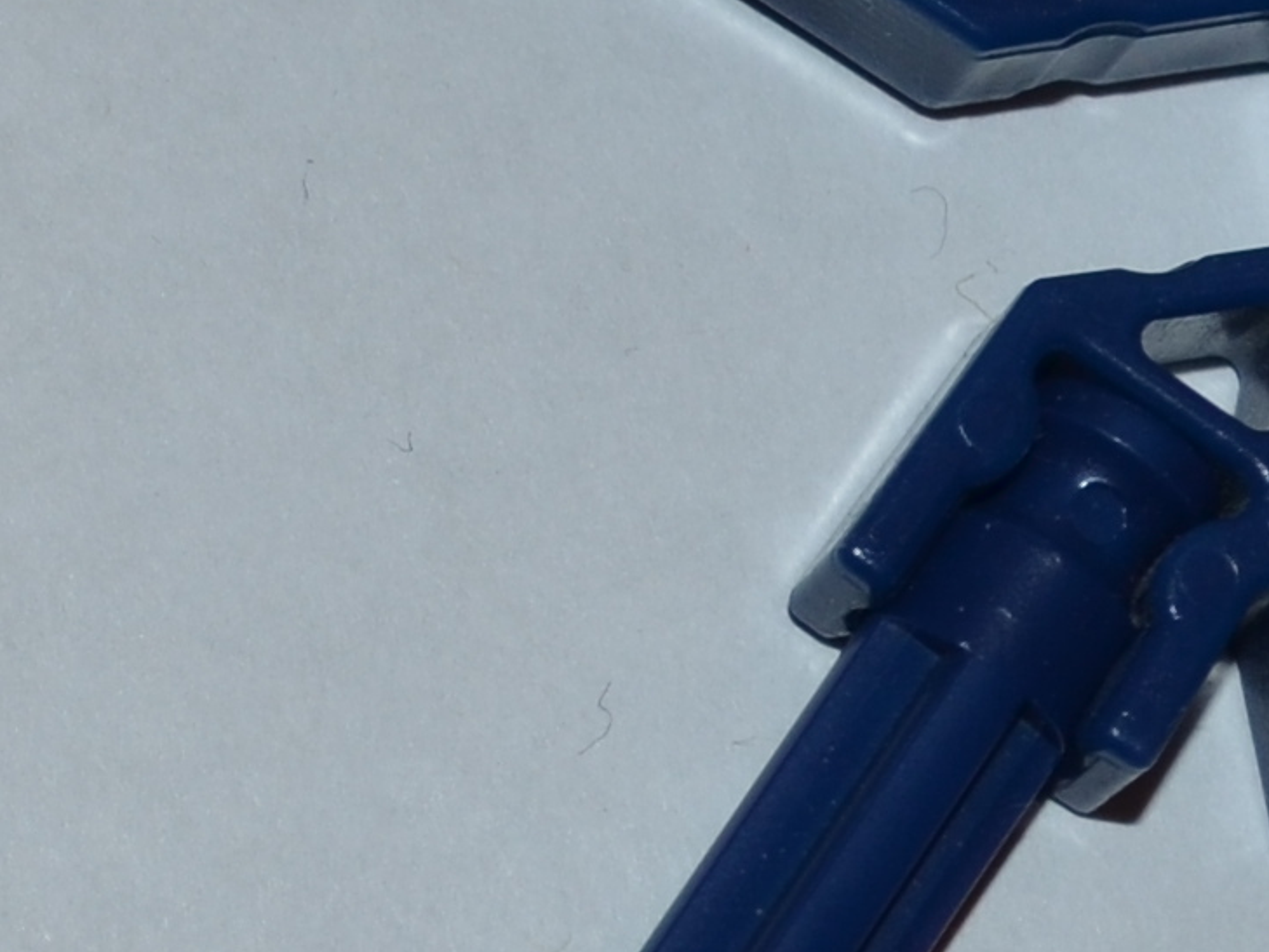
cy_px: 486
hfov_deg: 7.7
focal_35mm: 253
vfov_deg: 5.9
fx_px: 9276
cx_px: -714
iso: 200
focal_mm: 26
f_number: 5.6
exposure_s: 1/30
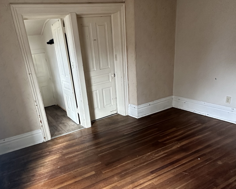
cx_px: 93
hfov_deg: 65.3
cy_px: 122
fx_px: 182
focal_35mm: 26
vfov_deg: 54.1
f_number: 2.2
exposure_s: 1/60
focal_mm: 2.22
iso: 400
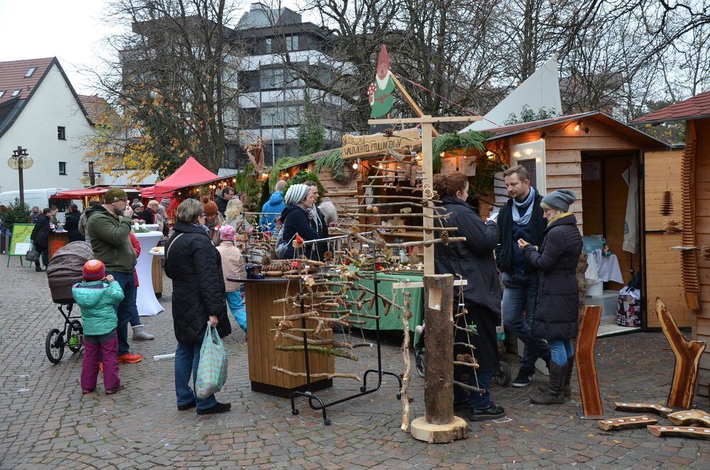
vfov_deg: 35.3
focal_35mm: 38
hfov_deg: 51.4
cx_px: 355
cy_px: 235
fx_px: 738
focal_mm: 25
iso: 400
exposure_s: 1/60
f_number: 4
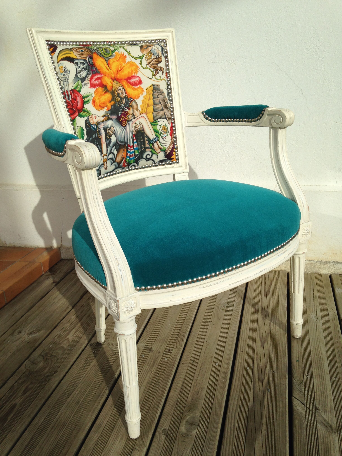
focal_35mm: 33
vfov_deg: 55.4
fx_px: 435
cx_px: 171
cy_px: 228
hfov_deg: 42.9
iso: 50
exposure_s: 1/2262
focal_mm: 4.12
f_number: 2.4
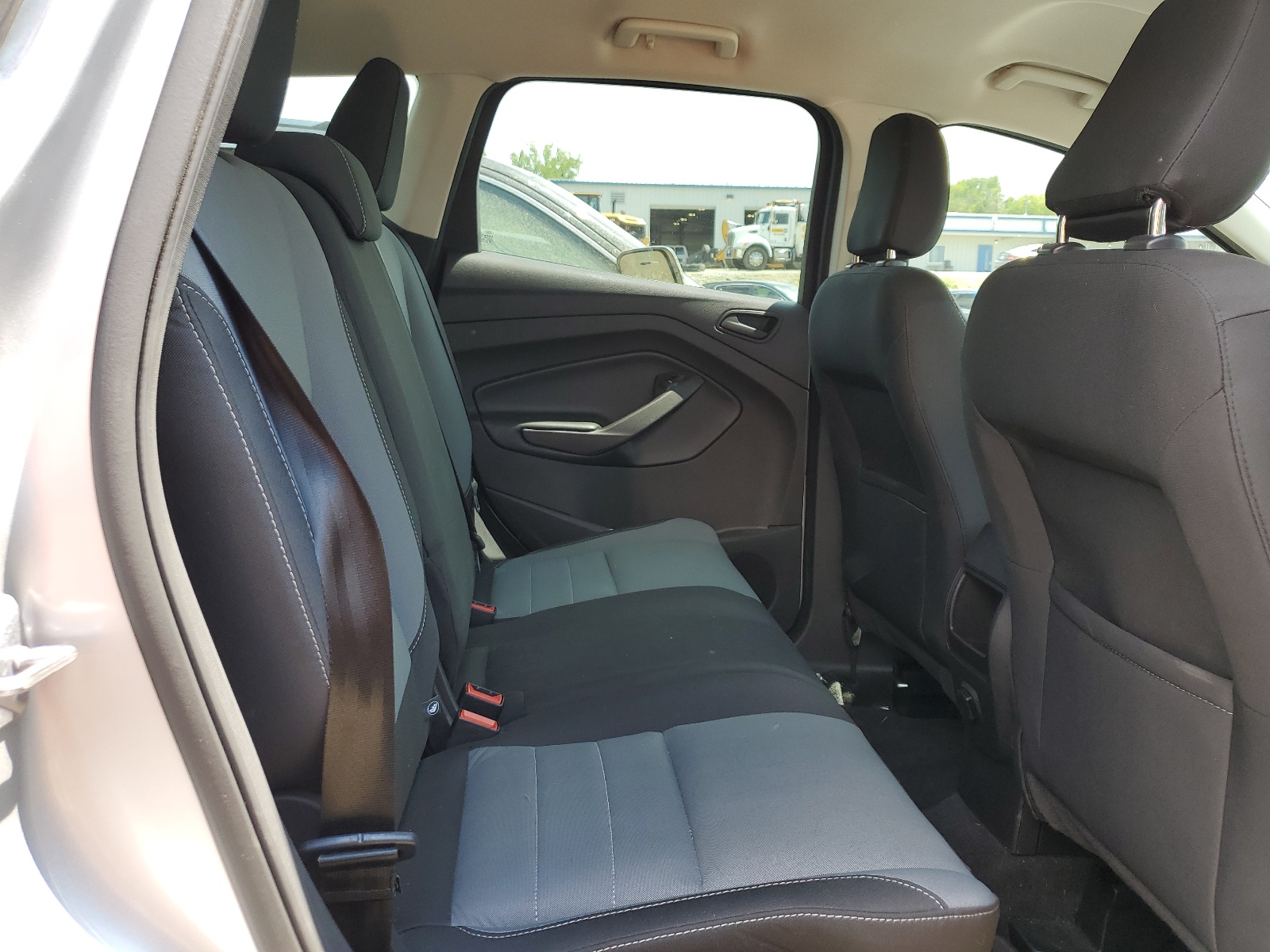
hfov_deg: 67.3
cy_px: 476
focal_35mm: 26
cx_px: 635
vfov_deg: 53.1
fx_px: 954
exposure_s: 1/196
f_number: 1.5
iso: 50
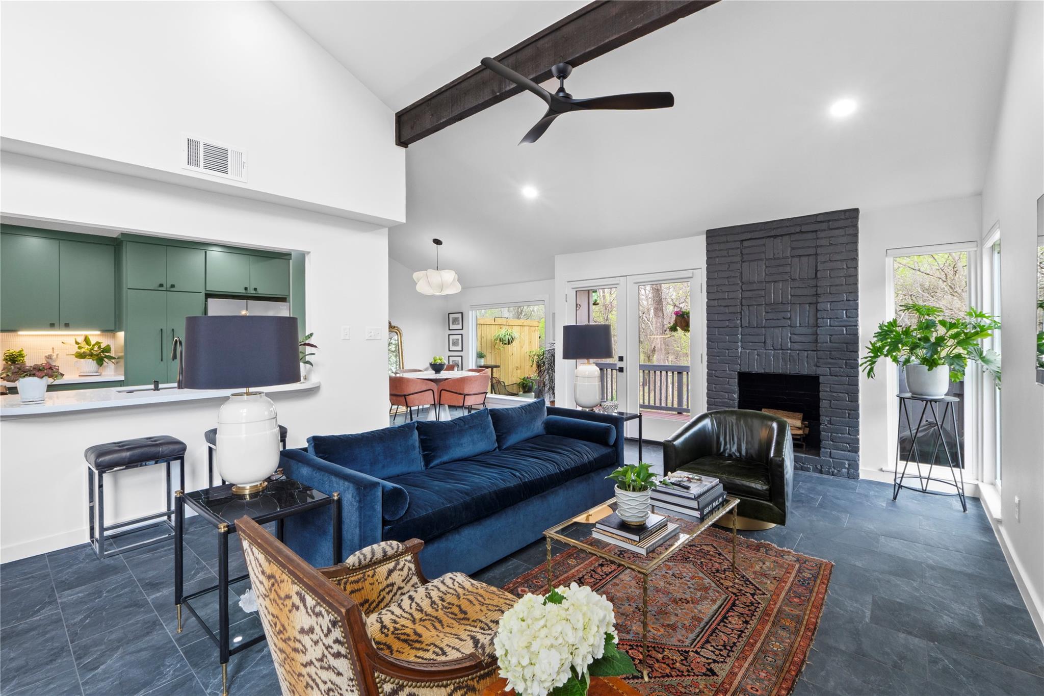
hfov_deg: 100.4
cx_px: 522
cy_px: 348
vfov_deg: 77.3
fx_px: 435
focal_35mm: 15
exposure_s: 2
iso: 250
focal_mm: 10
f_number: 11
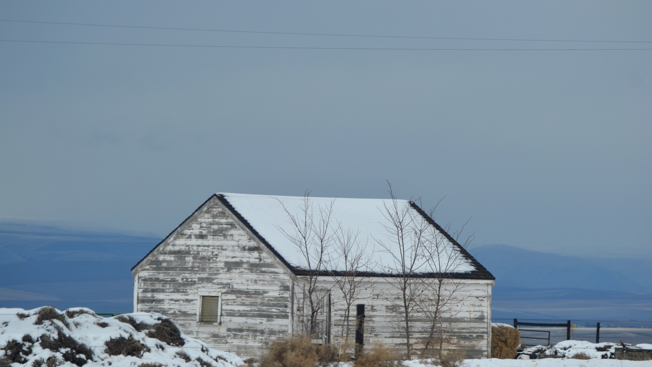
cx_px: 326
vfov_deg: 3.9
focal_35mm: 315
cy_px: 197
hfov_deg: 6.9
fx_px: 5446
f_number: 5.6
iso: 110
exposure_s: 1/500
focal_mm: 200
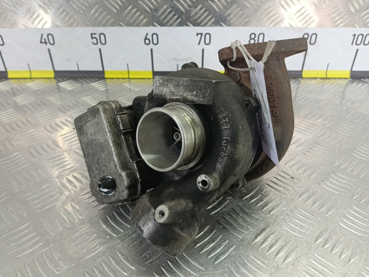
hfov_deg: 65.3
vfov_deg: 51.4
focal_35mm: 27
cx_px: 184
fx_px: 288
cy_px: 138
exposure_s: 1/50
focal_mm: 4.11
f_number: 1.6
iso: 140
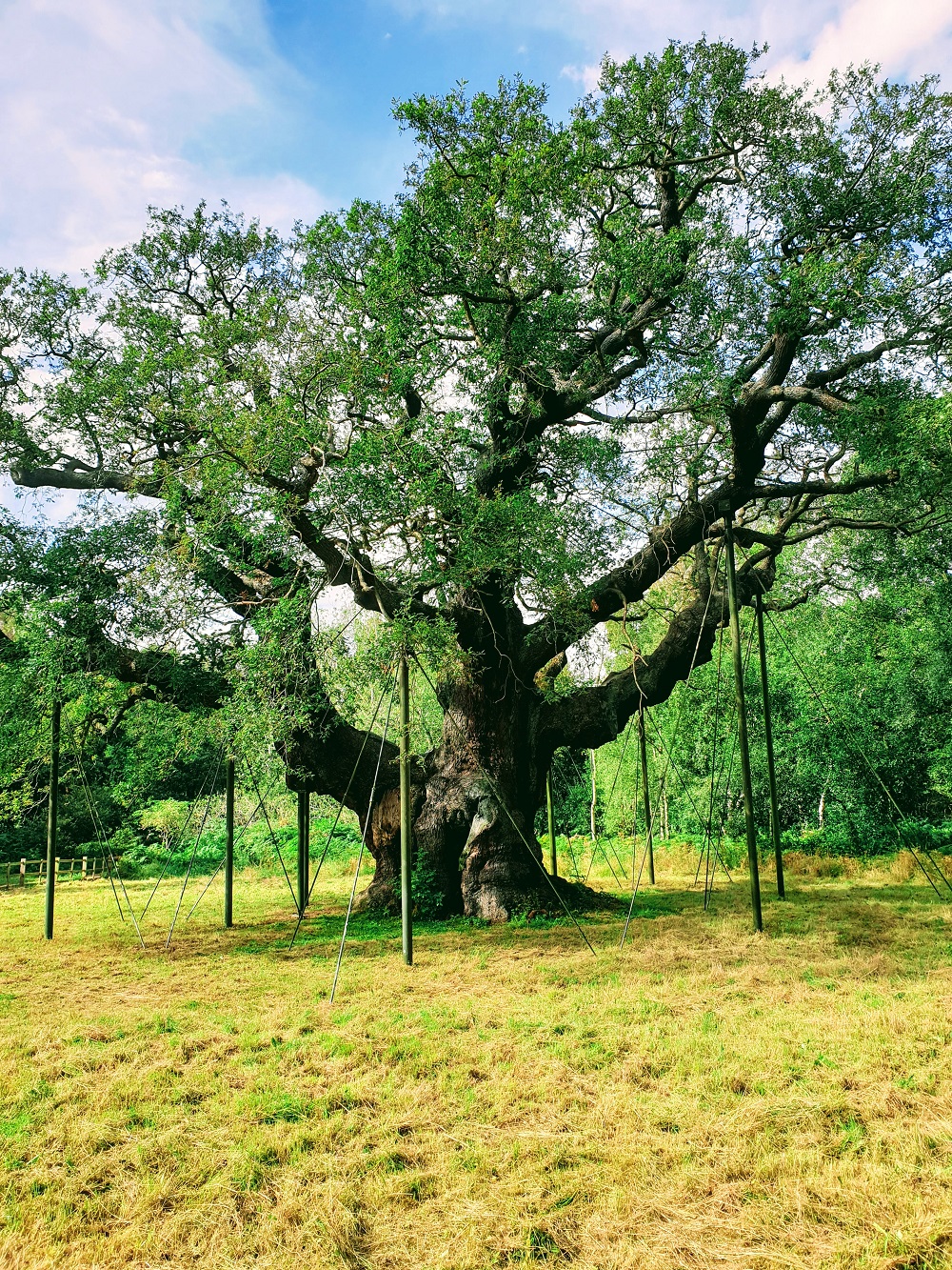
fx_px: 953
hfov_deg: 53.1
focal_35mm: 26
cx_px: 476
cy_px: 635
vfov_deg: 67.3
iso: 50
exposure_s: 1/643
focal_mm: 4.3
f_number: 2.4
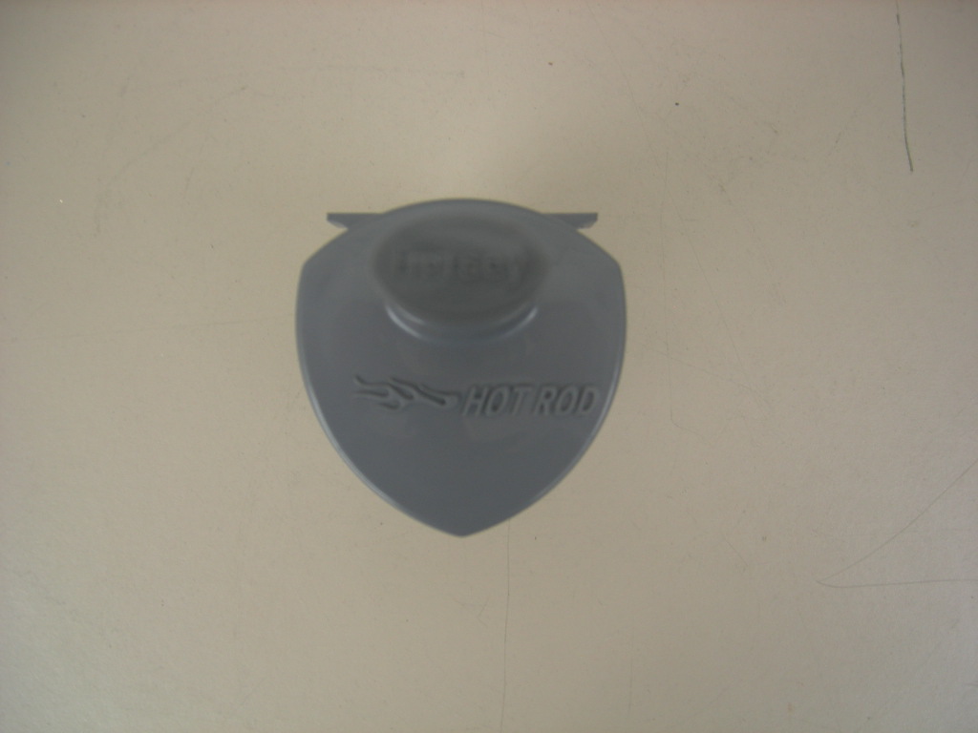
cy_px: 366
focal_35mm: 36
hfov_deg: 51.4
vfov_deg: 39.7
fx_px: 1017
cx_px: 489
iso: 64
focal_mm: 7.5
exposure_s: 1/32.4
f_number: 2.7
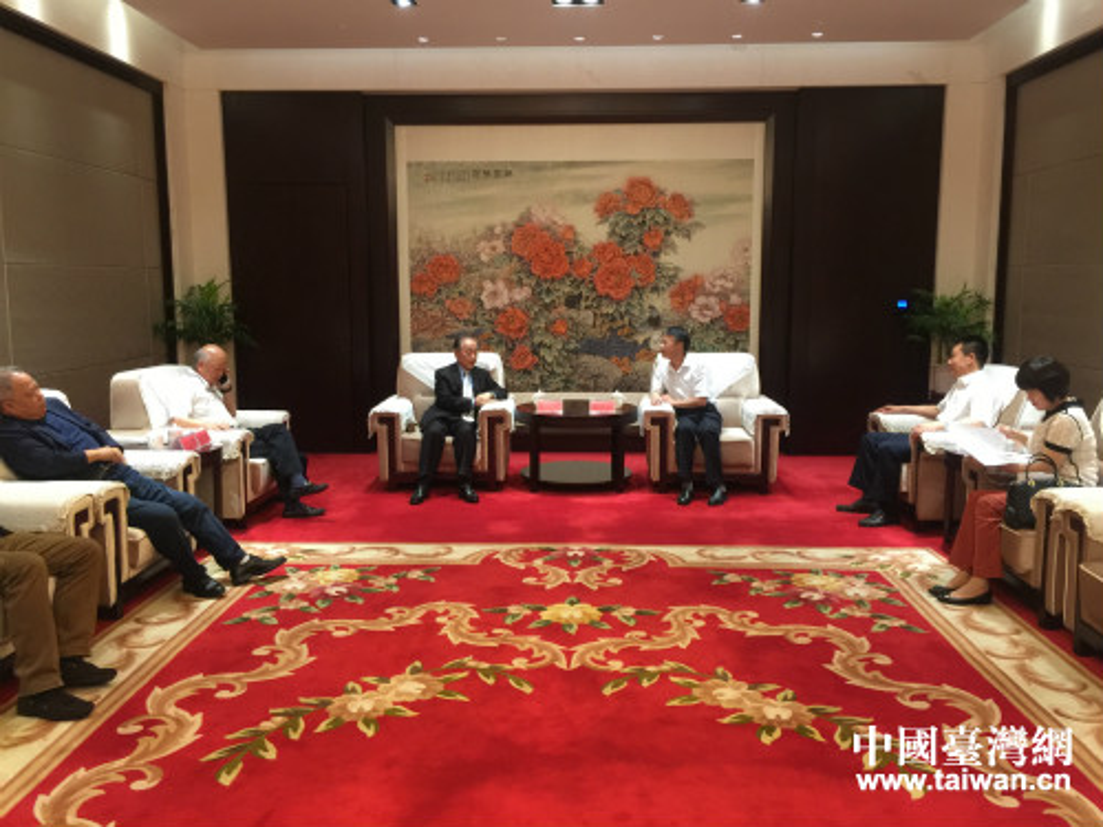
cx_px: 552
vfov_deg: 48.2
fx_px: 924
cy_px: 414
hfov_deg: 61.7
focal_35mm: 29
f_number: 2.2
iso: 125
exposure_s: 1/17
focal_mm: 4.15
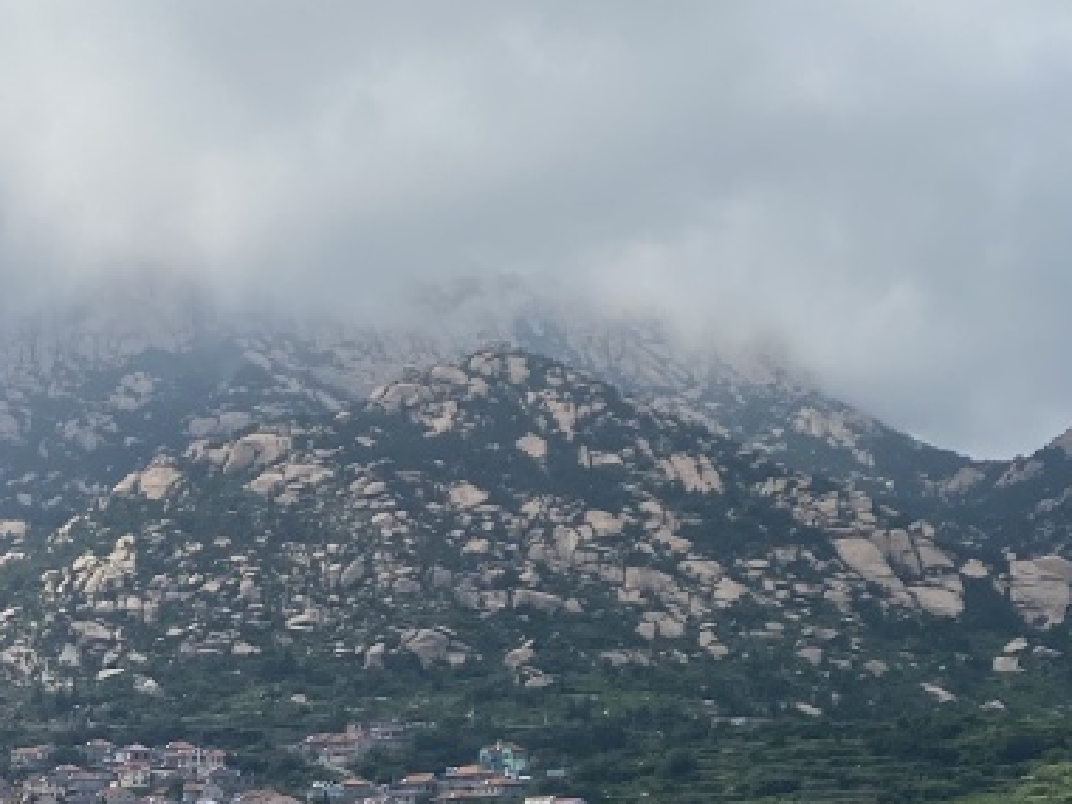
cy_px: 877
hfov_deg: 23.1
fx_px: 2539
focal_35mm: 82
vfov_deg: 17.4
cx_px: 82
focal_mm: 4.25
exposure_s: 1/5495
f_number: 1.8
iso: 32
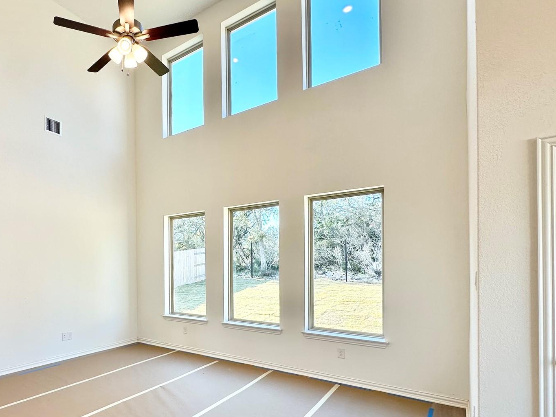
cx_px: 165
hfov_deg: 75.3
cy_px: 267
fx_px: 337
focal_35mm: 21
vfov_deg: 62.3
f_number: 2.2
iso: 50
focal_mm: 2.22
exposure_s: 1/120
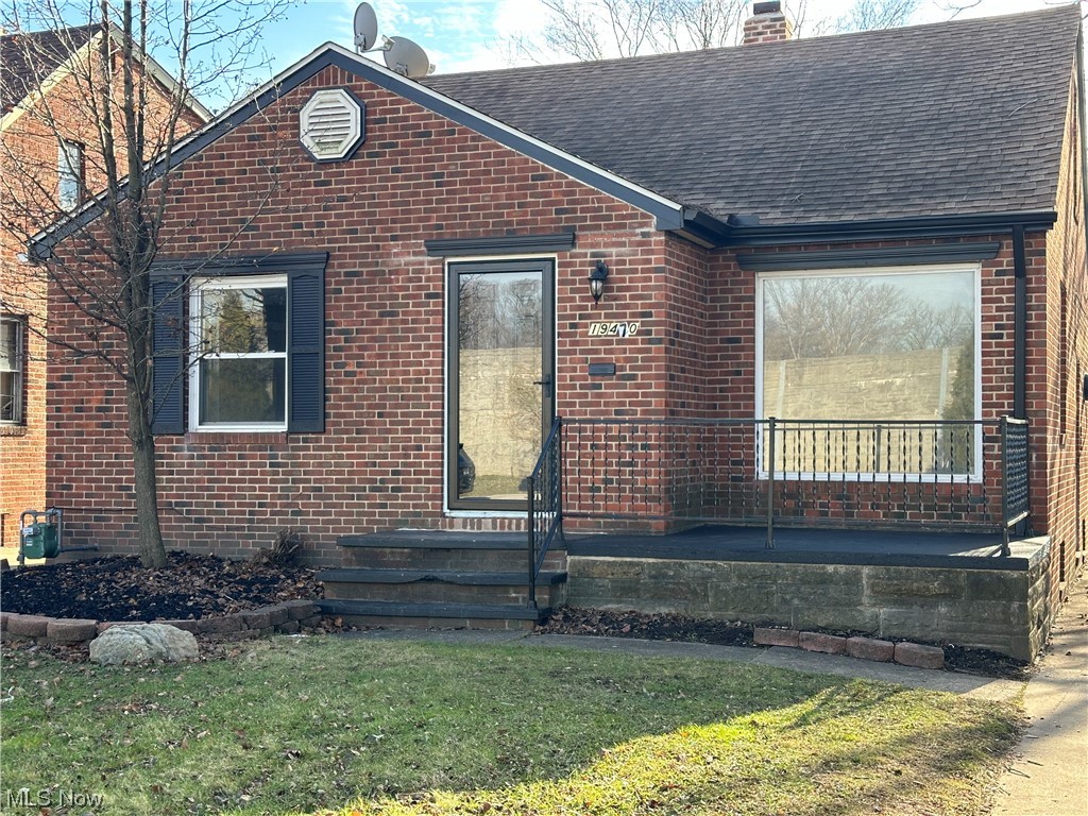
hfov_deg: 39.7
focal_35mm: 48
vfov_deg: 30.3
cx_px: 544
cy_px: 408
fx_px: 1509
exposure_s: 1/503
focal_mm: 6.86
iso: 64
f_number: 1.78
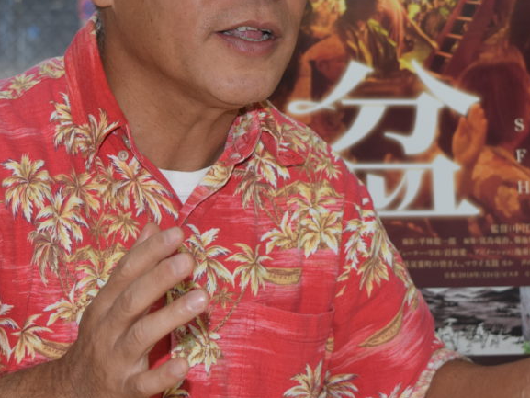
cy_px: 101
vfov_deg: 13.7
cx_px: 343
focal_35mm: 108
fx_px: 1654
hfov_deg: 18.2
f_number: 5
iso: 160
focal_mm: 36
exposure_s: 1/200
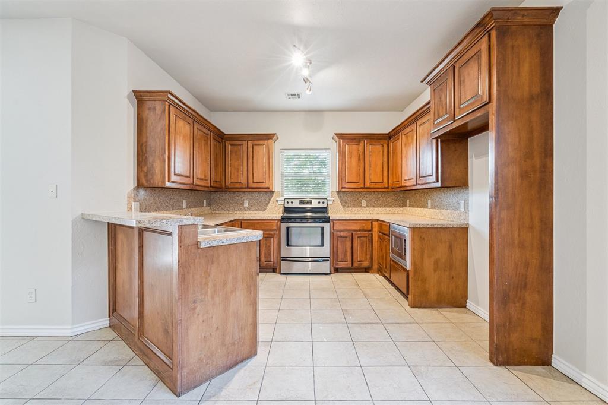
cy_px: 202
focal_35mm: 16
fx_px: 270
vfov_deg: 73.7
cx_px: 304
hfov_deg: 96.8
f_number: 7.1
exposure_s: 1/8
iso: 200
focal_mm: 16
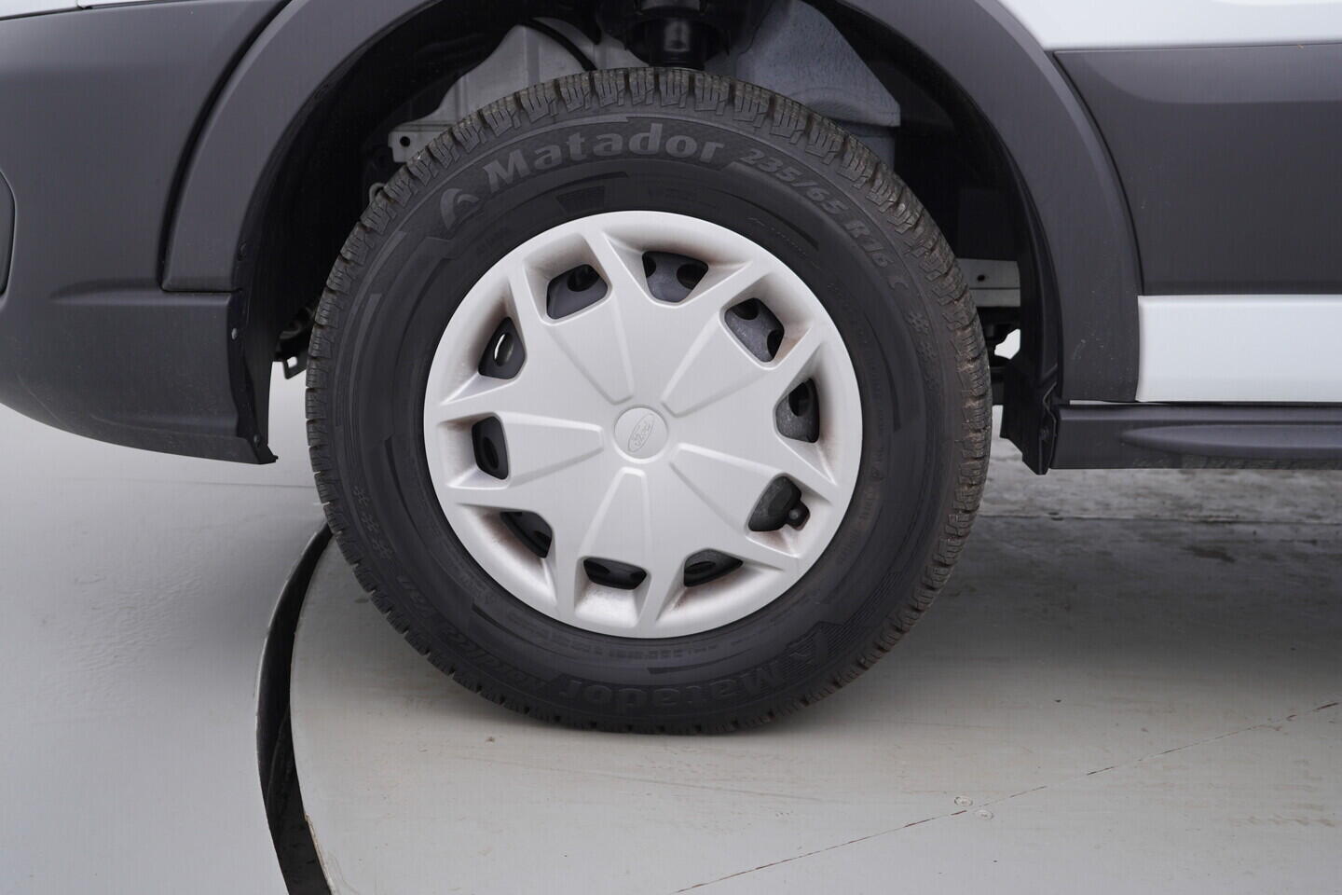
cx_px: 671
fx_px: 1342
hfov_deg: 53.1
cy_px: 448
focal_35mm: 36
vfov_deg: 36.9
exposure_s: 1/60
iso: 125
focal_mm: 24
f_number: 3.5
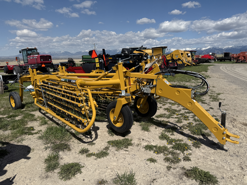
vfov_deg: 56.8
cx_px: 124
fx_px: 171
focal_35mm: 24
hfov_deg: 71.6
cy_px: 92
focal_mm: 6.76
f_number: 1.78
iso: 80
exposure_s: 1/8130
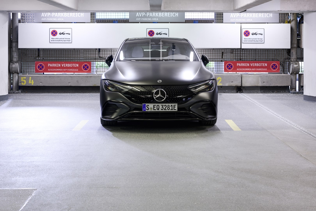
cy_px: 106
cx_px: 158
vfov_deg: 27.0
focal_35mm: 50
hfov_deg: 39.6
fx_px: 439
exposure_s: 1/1.59
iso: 100
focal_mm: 50
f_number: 7.1
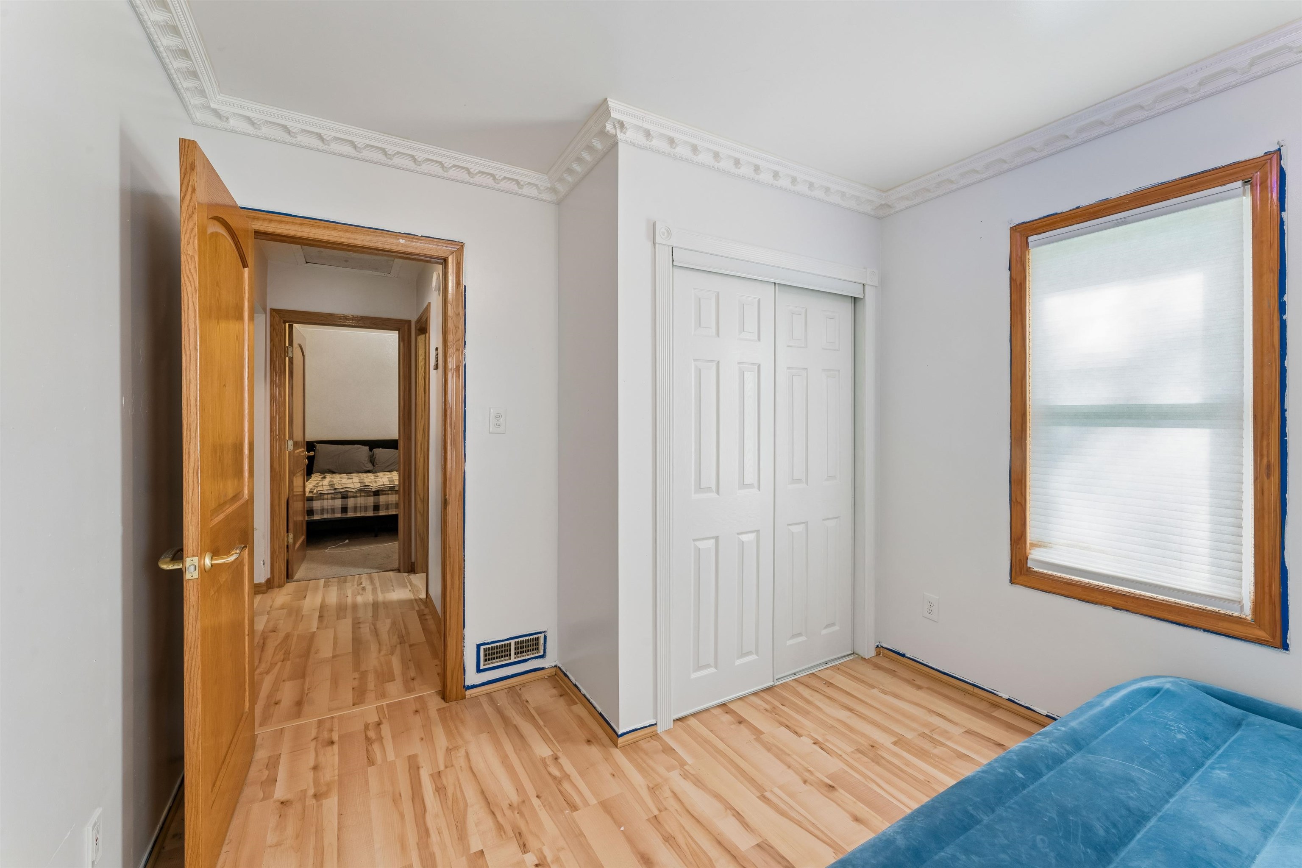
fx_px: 506
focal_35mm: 14
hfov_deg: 104.3
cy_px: 434
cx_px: 651
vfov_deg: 81.2
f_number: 13
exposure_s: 1/5
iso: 400
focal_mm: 14
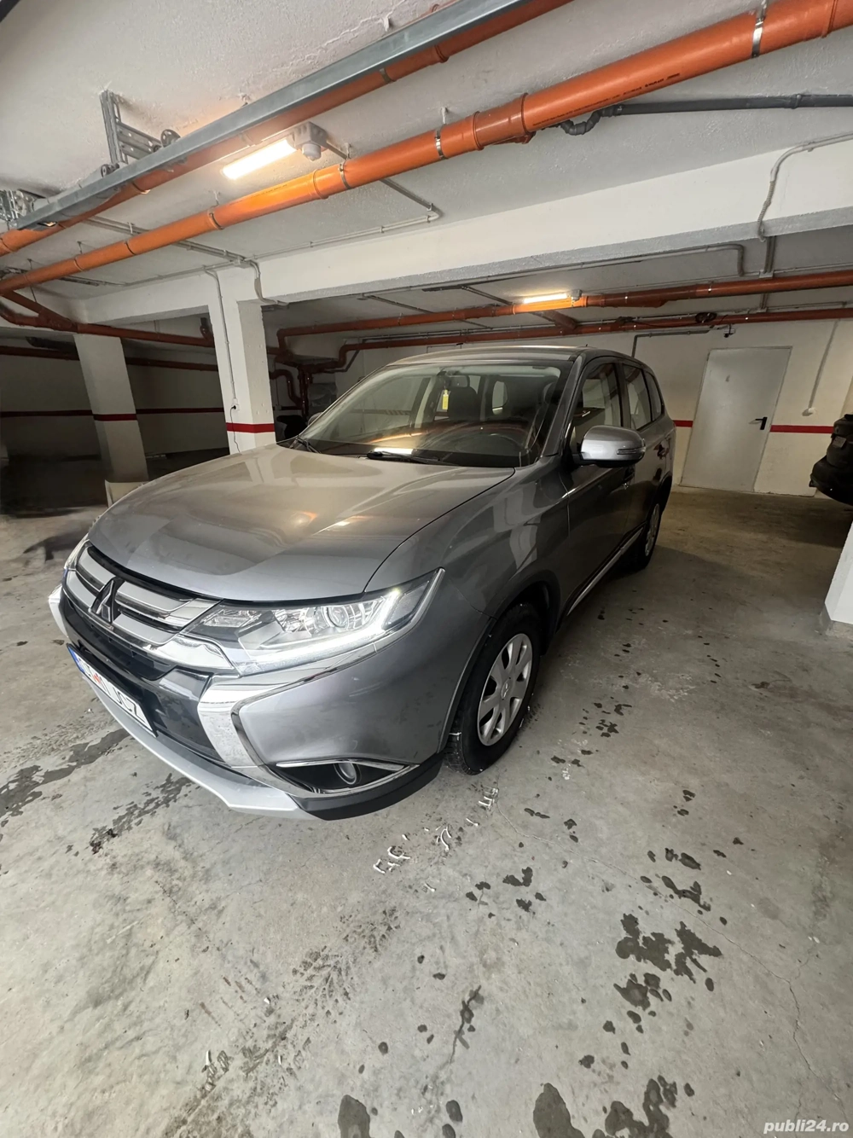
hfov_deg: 85.7
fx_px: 460
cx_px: 426
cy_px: 569
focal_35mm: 14
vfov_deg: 102.1
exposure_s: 1/50
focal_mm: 2.22
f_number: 2.2
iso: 320
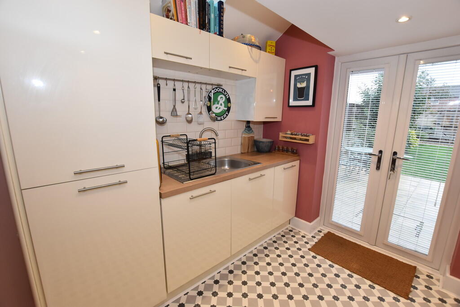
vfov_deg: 77.3
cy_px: 154
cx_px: 230
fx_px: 192
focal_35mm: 15
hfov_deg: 100.4
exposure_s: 1/100
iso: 800
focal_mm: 10
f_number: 5
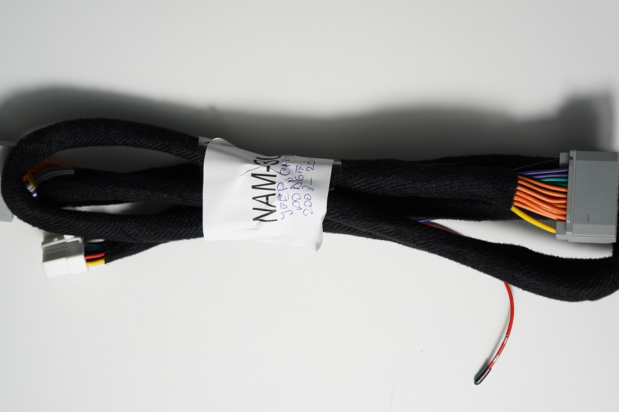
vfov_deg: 18.4
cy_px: 175
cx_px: 287
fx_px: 1272
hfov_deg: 27.3
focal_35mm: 74
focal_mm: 59
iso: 160
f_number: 5
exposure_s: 1/60
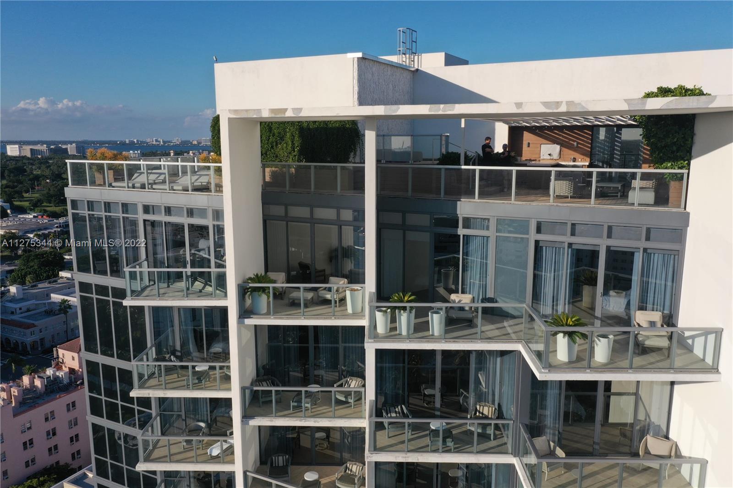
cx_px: 366
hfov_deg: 65.5
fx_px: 570
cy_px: 244
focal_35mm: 28
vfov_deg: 46.4
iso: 100
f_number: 7.1
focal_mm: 10.26
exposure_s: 1/400
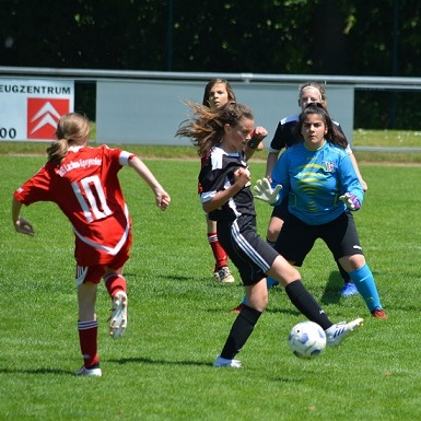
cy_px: 210
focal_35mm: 501
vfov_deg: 3.5
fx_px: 6894
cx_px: 276
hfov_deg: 3.5
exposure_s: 1/1600
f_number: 7.1
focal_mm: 260
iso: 400
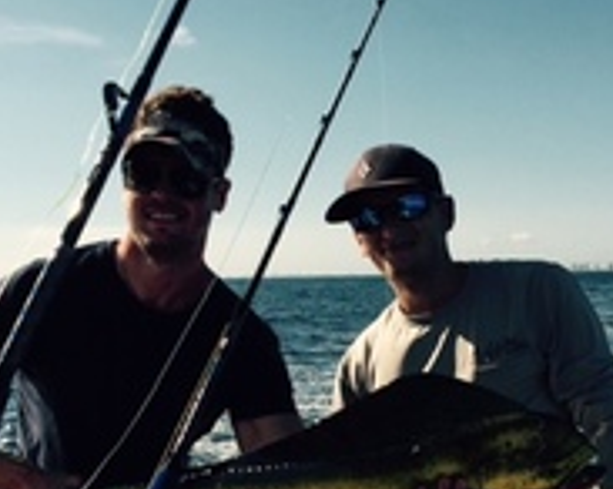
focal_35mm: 62
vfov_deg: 24.0
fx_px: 1124
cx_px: 335
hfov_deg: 30.5
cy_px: 422
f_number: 2.2
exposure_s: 1/2825
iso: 32
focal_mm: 4.15
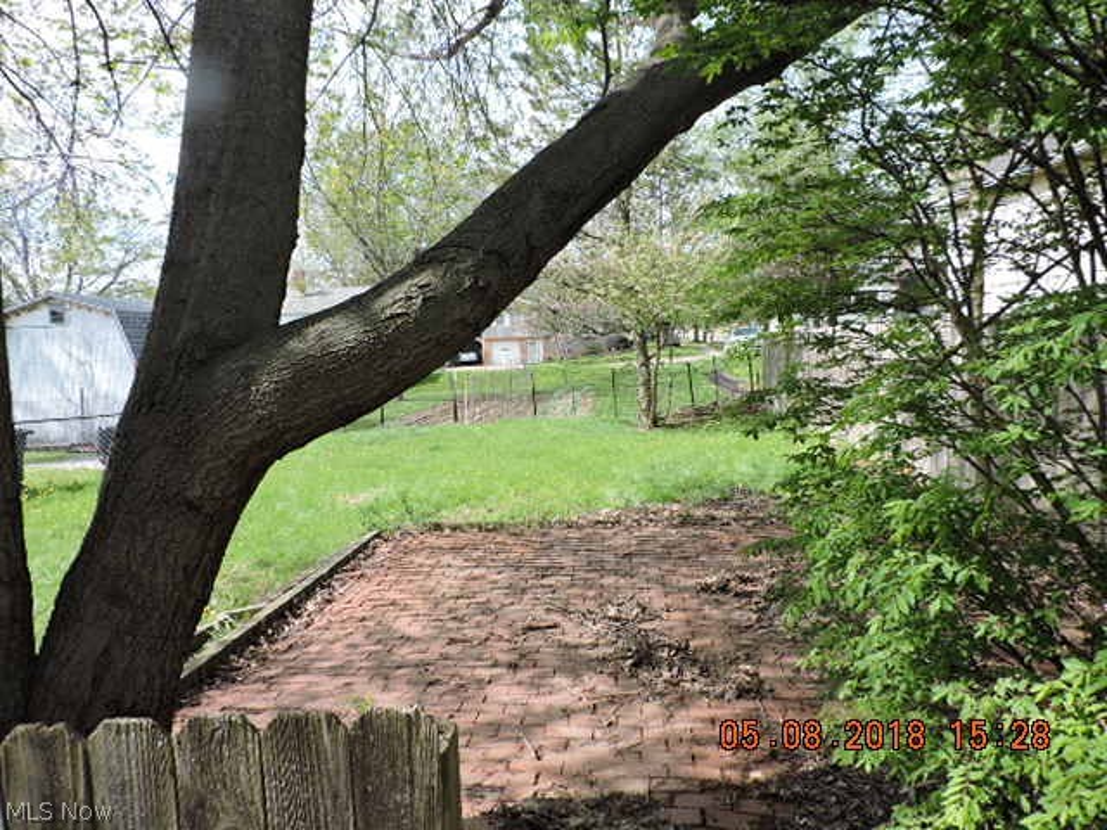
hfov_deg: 71.6
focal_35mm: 24
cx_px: 554
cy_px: 415
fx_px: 768
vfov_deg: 56.8
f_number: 3
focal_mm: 4.3
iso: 100
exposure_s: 1/400
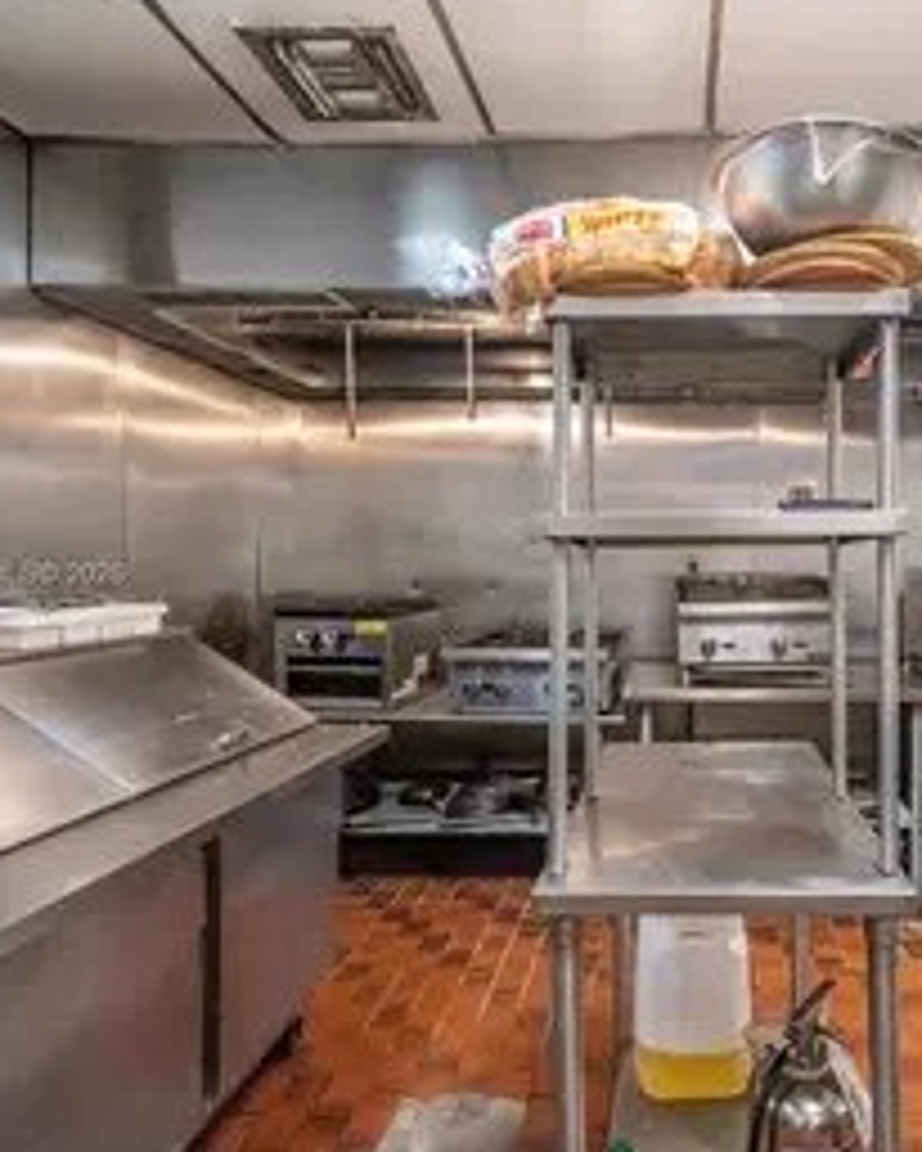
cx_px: 675
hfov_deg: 60.2
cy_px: 576
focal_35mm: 22
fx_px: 750
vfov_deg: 75.0
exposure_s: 1/125
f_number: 4
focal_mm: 10
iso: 6400
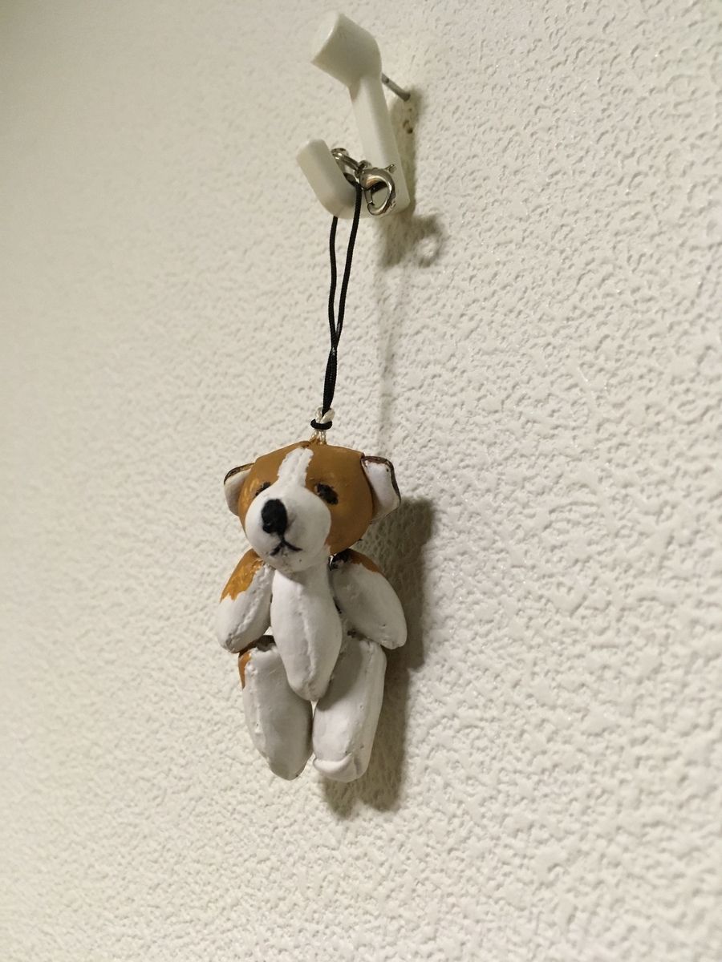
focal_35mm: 29
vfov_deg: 61.7
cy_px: 481
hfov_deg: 48.2
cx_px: 361
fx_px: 806
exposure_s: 1/33
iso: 200
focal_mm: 4.15
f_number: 2.2
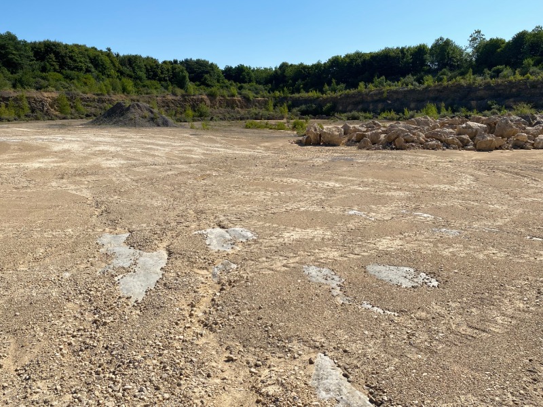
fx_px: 408
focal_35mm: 26
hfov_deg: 67.3
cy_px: 204
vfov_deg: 53.1
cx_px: 272
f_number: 1.8
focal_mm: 4.25
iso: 32
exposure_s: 1/3846
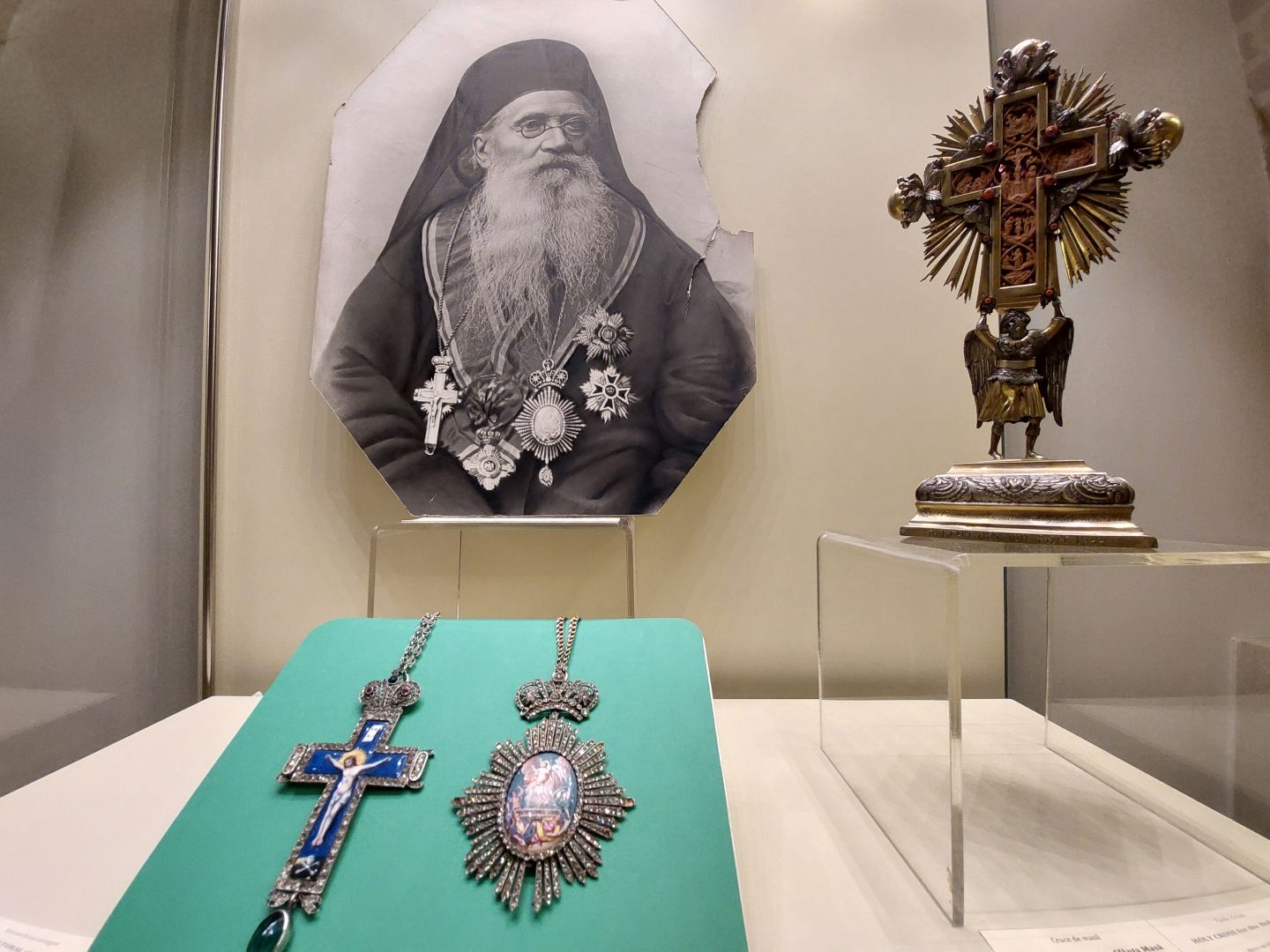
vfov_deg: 89.9
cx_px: 635
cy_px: 476
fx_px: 477
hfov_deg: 106.2
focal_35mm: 13
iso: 320
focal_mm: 1.74
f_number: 2.2
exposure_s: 1/50
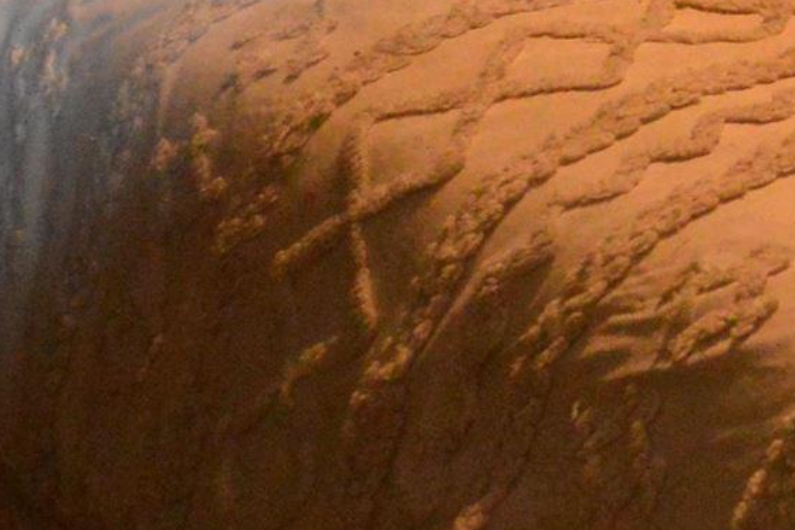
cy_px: -257
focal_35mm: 148
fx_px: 3267
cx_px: 1855
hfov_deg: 11.6
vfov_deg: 9.0
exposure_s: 1/60
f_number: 3.5
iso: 3200
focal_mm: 18
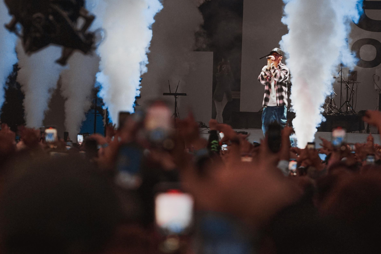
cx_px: 249
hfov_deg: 8.6
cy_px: 62
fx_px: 2519
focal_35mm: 238
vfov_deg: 5.8
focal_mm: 137
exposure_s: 1/400
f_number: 4
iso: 1600
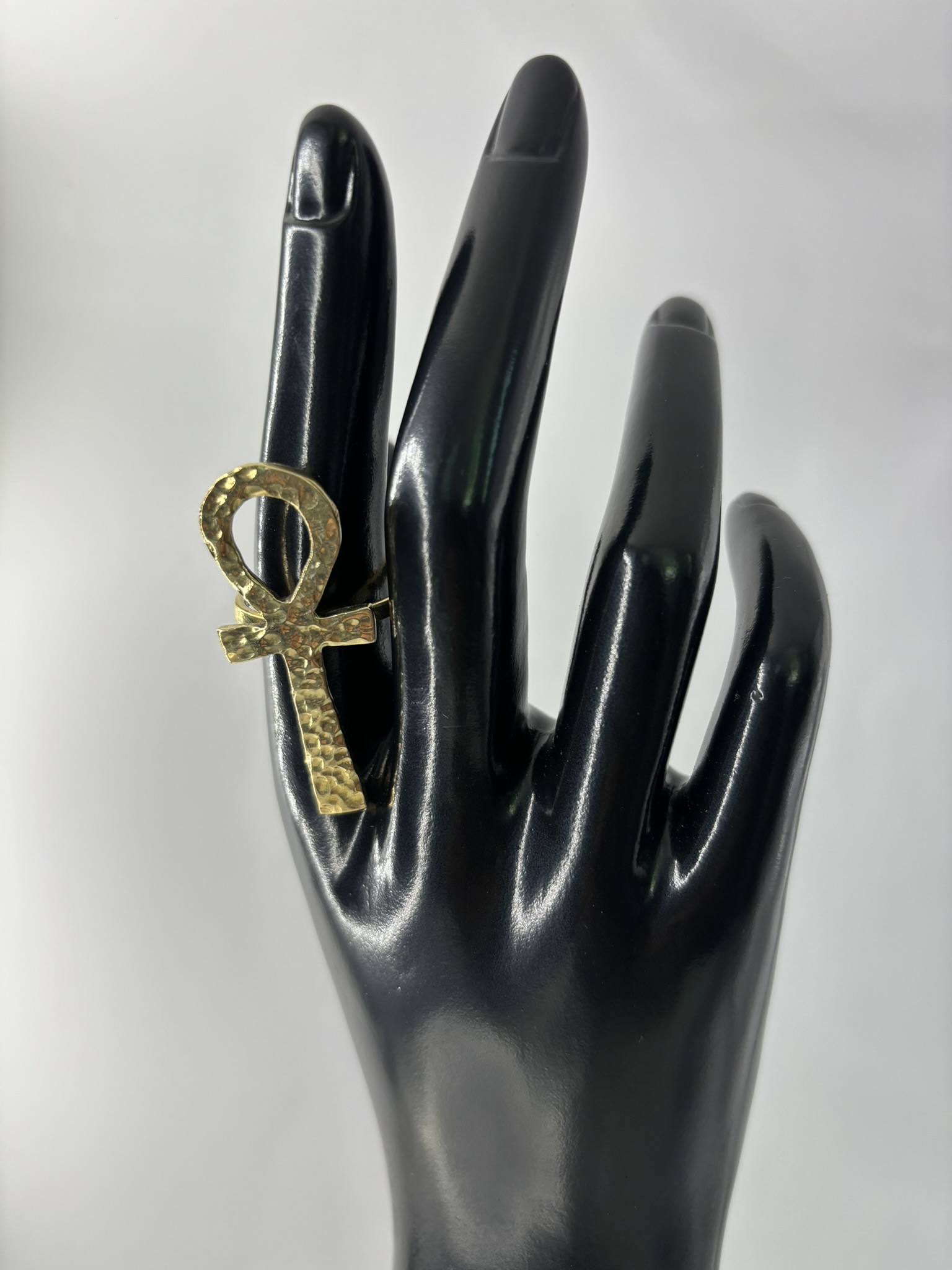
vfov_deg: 67.3
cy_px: 635
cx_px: 476
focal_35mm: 26
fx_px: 953
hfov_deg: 53.1
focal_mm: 5.96
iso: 100
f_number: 1.6
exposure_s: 1/121
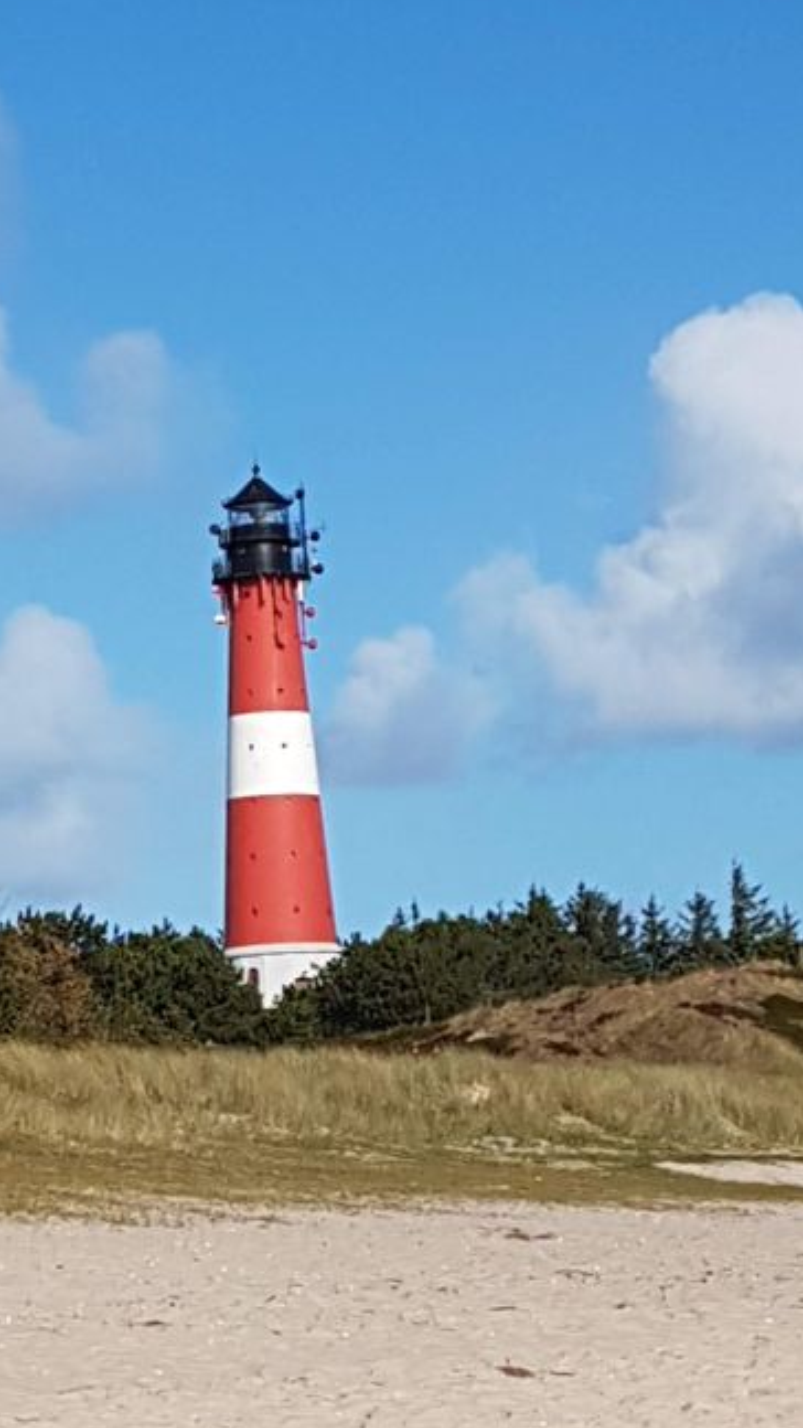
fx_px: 1325
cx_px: 256
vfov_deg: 56.6
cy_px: 671
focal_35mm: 35
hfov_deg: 33.4
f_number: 1.7
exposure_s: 1/3776
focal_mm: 4.2
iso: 40
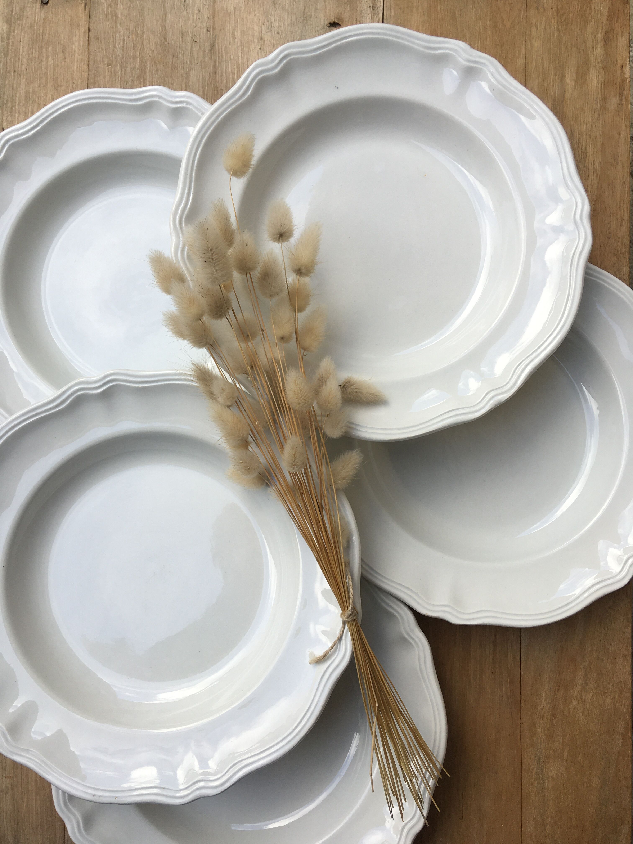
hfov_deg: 48.2
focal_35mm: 29
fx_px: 707
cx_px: 316
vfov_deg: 61.7
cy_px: 422
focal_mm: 4.15
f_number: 2.2
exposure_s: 1/178
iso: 25
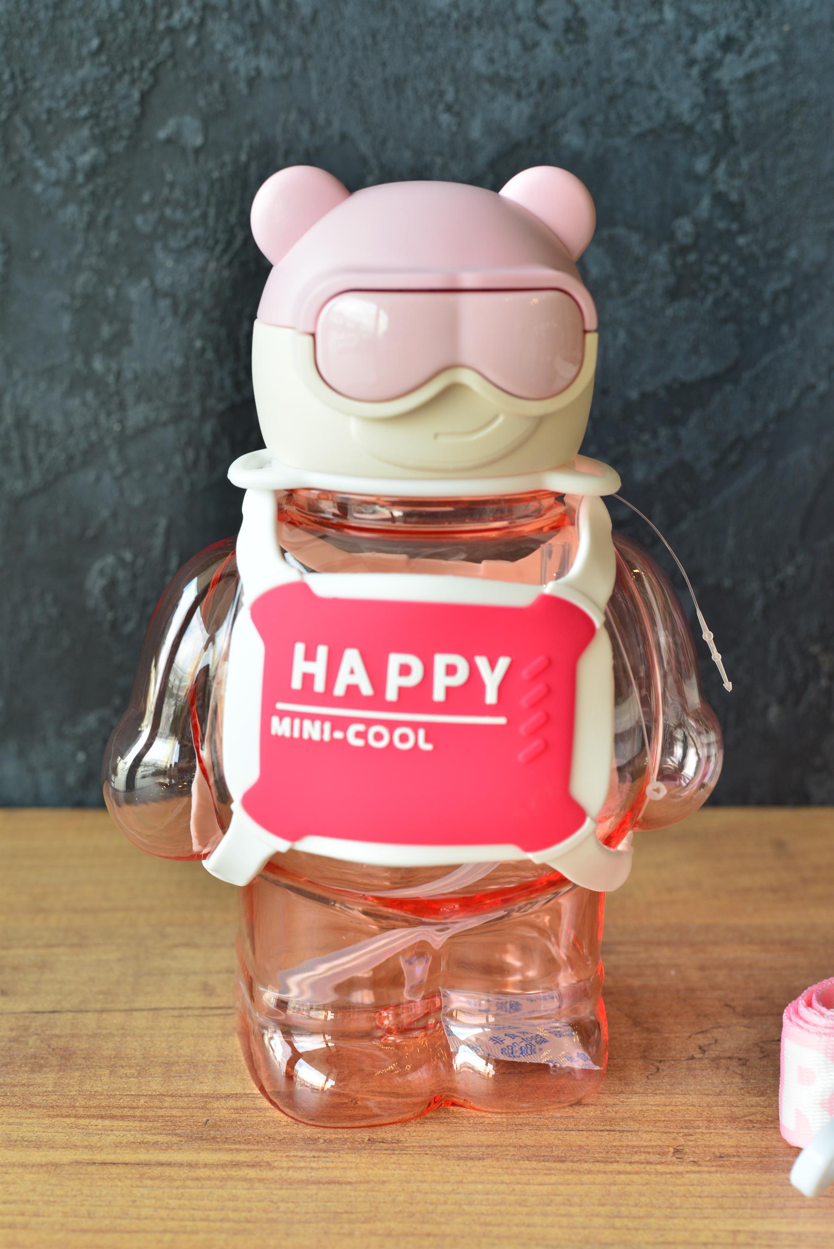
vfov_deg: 39.6
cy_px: 624
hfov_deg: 27.0
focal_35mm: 50
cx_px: 417
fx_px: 1736
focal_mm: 50
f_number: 8
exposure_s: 1/60
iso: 400
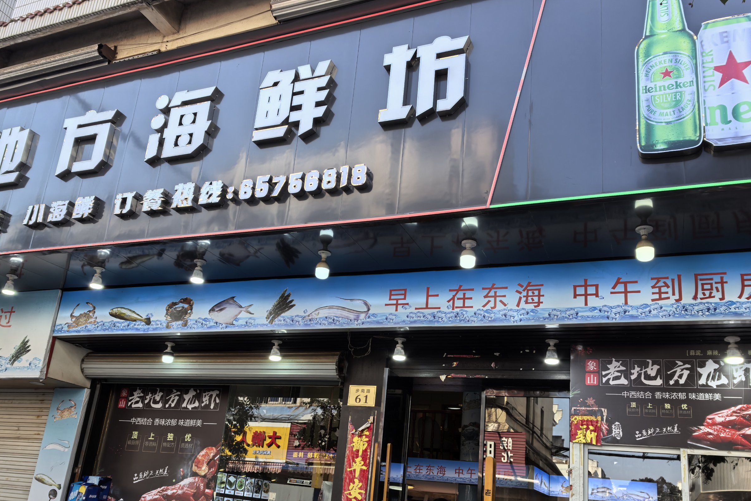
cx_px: 351
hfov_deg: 58.7
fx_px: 668
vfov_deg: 41.0
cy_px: 288
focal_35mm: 32
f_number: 2
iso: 50
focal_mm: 5.75
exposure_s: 1/714
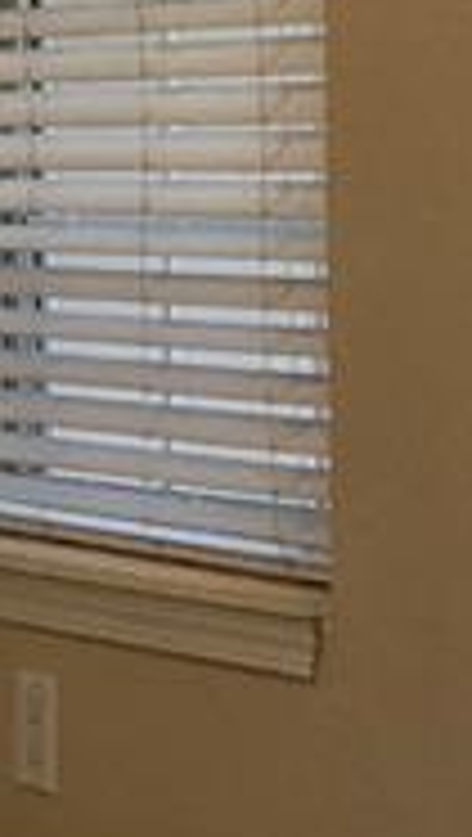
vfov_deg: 10.9
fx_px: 4371
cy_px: 220
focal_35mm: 197
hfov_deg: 6.0
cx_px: -503
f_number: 1.8
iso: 40
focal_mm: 3.99
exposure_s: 1/24
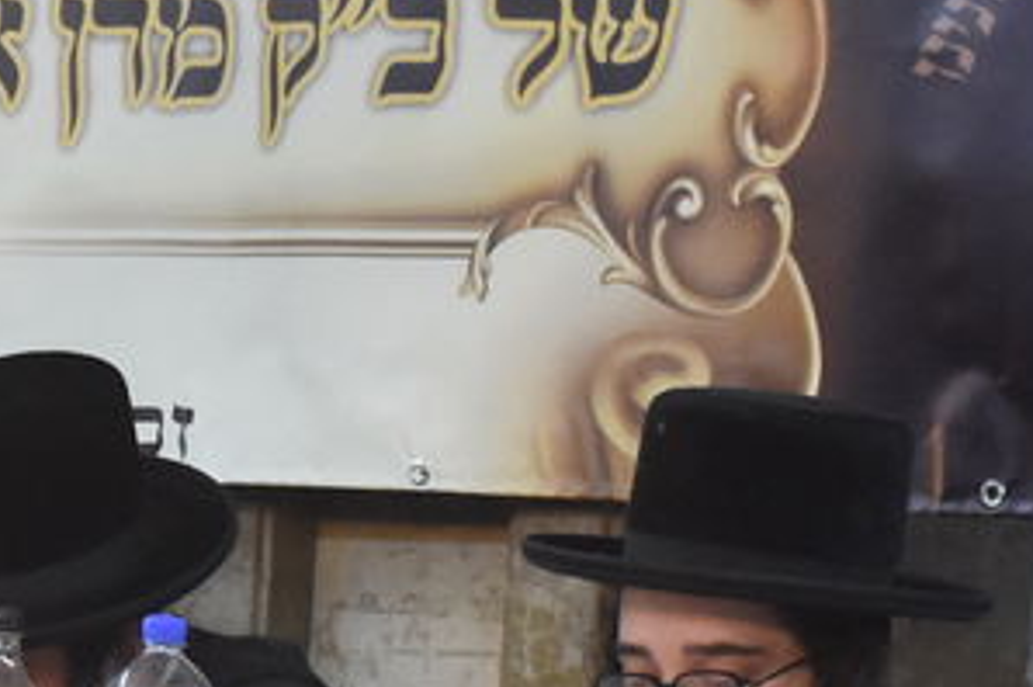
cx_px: -763
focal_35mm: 240
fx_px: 6879
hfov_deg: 8.3
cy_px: 460
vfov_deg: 5.7
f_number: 5.6
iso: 2000
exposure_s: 1/125
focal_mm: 34
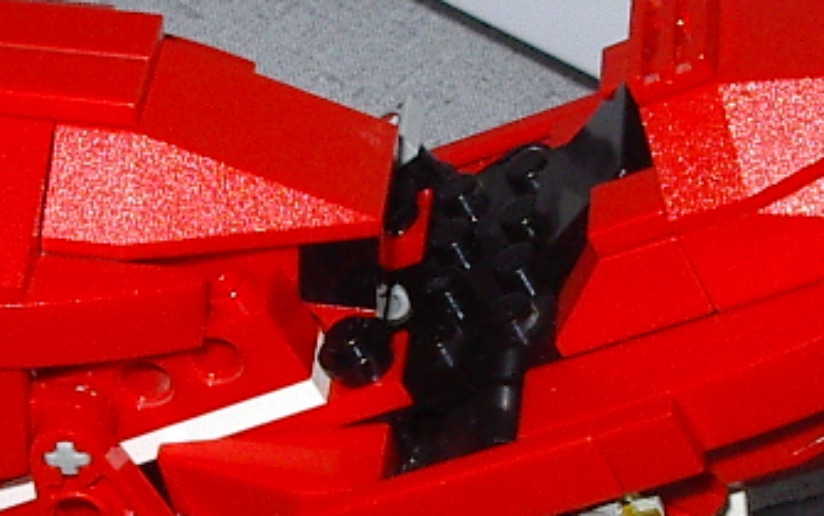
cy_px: 401
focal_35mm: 123
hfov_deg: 16.8
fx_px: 2764
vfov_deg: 10.6
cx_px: 187
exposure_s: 1/60
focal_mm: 5.8
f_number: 4.8
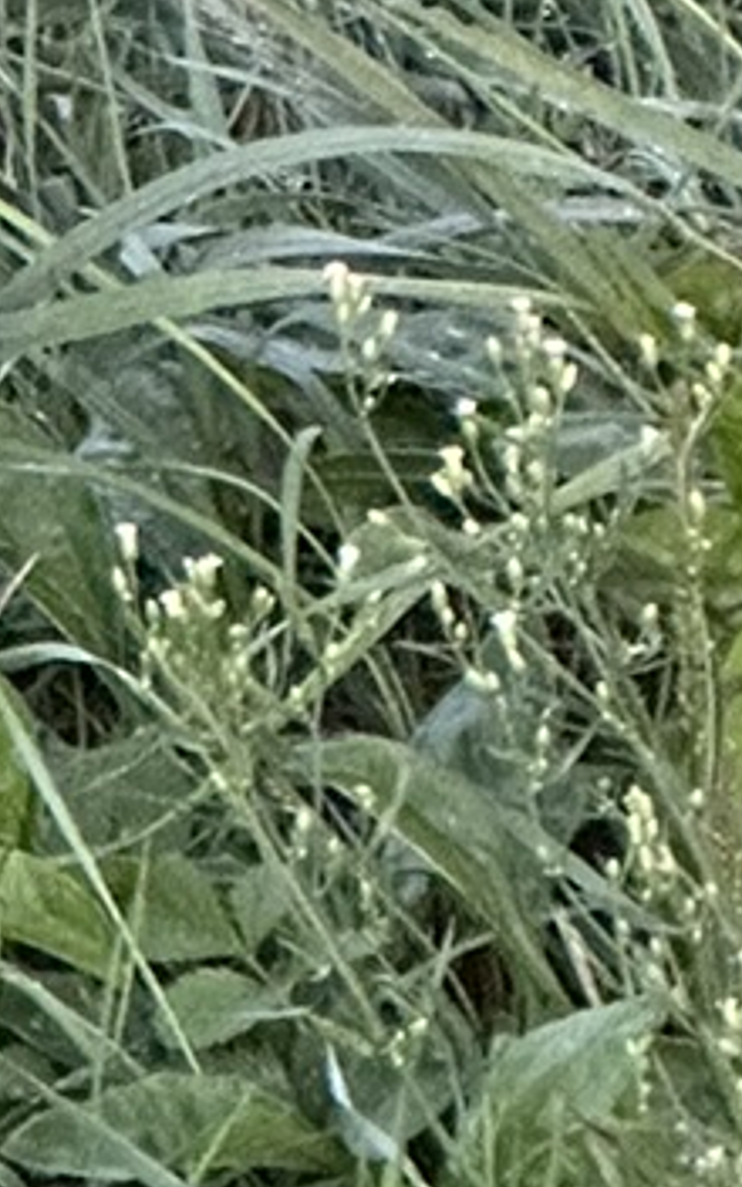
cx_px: -1696
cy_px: -1959
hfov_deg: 2.7
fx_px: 15369
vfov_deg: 4.3
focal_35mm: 475
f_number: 2.8
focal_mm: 9
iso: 800
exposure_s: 1/41
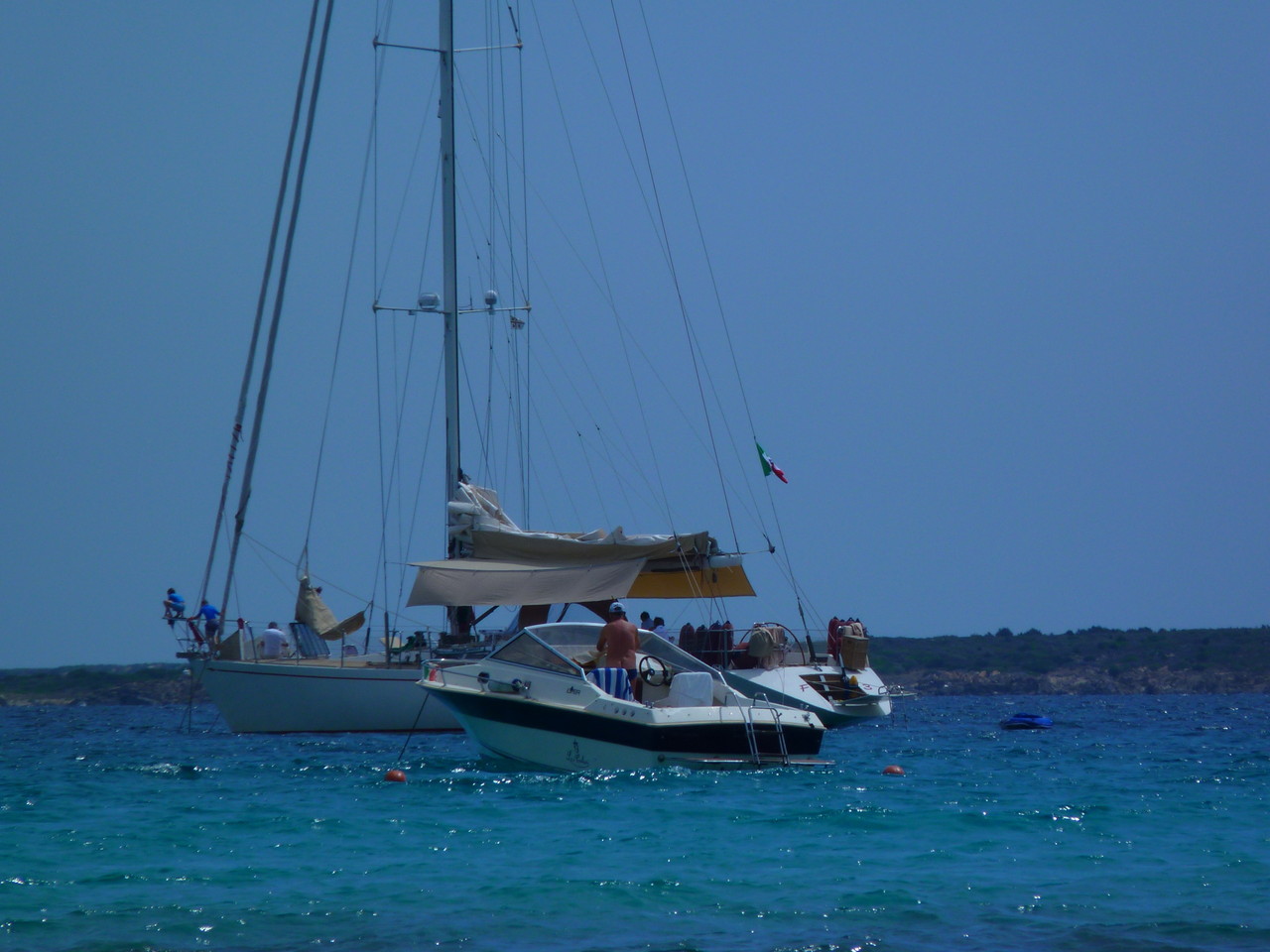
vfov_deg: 3.1
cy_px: 476
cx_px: 635
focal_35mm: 480
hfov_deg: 4.1
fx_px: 17610
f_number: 8
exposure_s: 1/640
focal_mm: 85.3
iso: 80
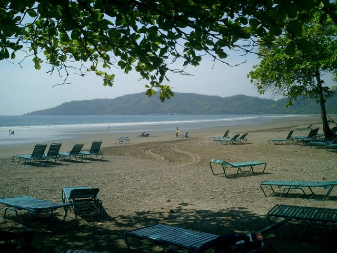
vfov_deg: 39.7
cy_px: 126
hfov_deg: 51.4
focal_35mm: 36
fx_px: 350
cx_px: 168
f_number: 3.2
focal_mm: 7.5
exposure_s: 1/3200
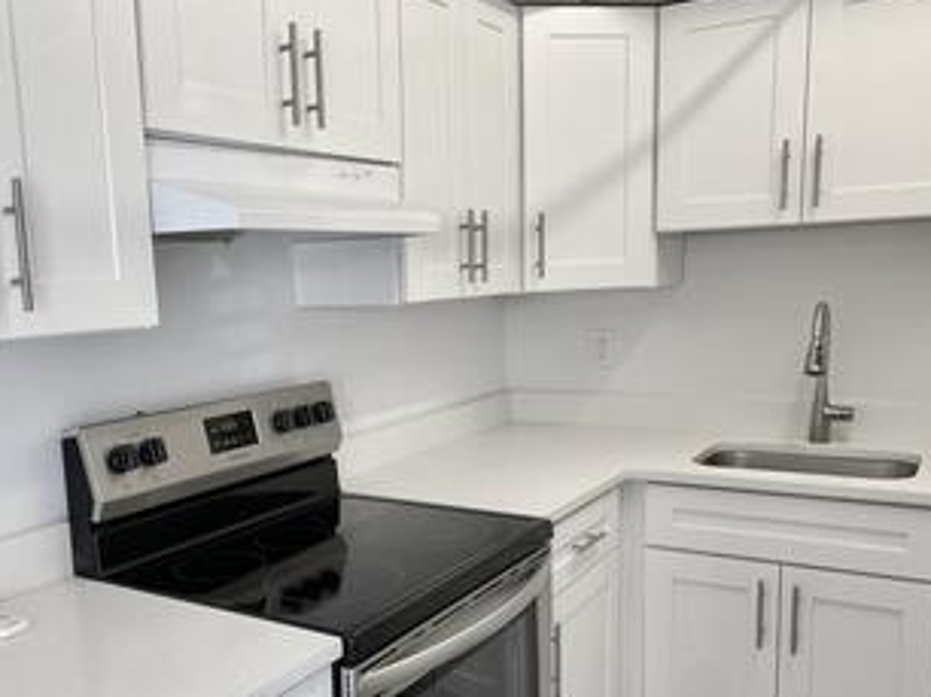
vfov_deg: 41.4
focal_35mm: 34
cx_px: 356
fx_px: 914
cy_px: 444
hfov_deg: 53.5
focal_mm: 4.25
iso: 125
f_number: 1.8
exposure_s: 1/120
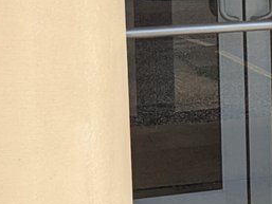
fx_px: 1250
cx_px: 516
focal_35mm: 159
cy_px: -45
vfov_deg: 9.2
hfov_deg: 11.4
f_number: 1.73
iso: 59
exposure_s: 1/3891
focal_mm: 4.38
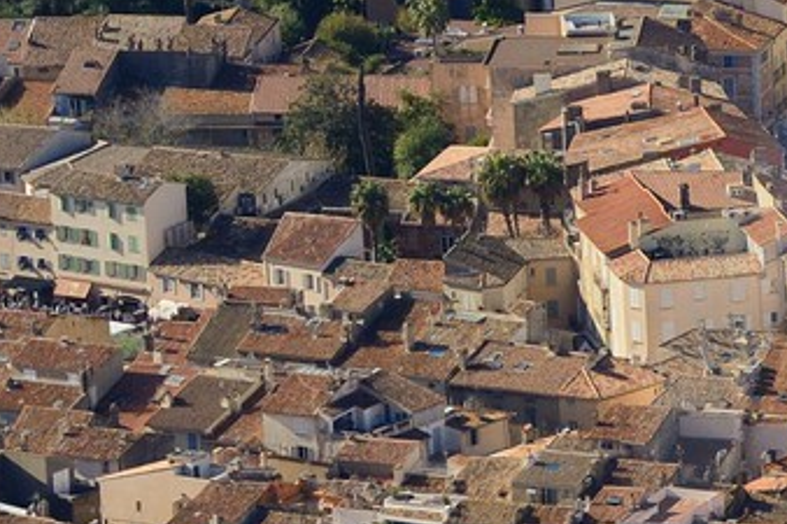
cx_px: 1565
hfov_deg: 3.9
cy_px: 675
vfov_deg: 2.6
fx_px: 11580
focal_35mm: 530
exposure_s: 1/1600
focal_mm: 112
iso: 800
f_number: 9
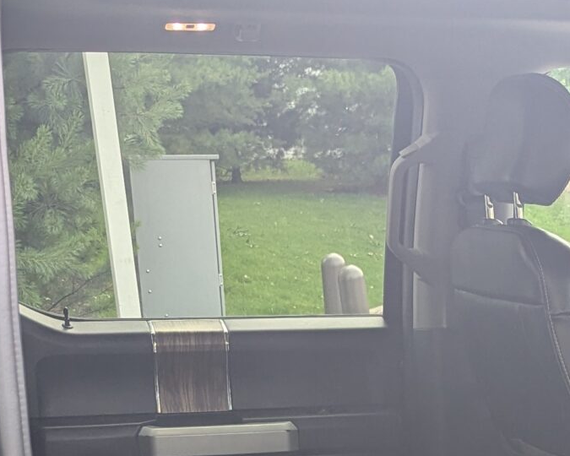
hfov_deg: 21.0
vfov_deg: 15.7
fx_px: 1501
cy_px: 703
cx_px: 518
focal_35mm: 89
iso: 38
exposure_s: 1/84.2
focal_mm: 6.81
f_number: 1.85
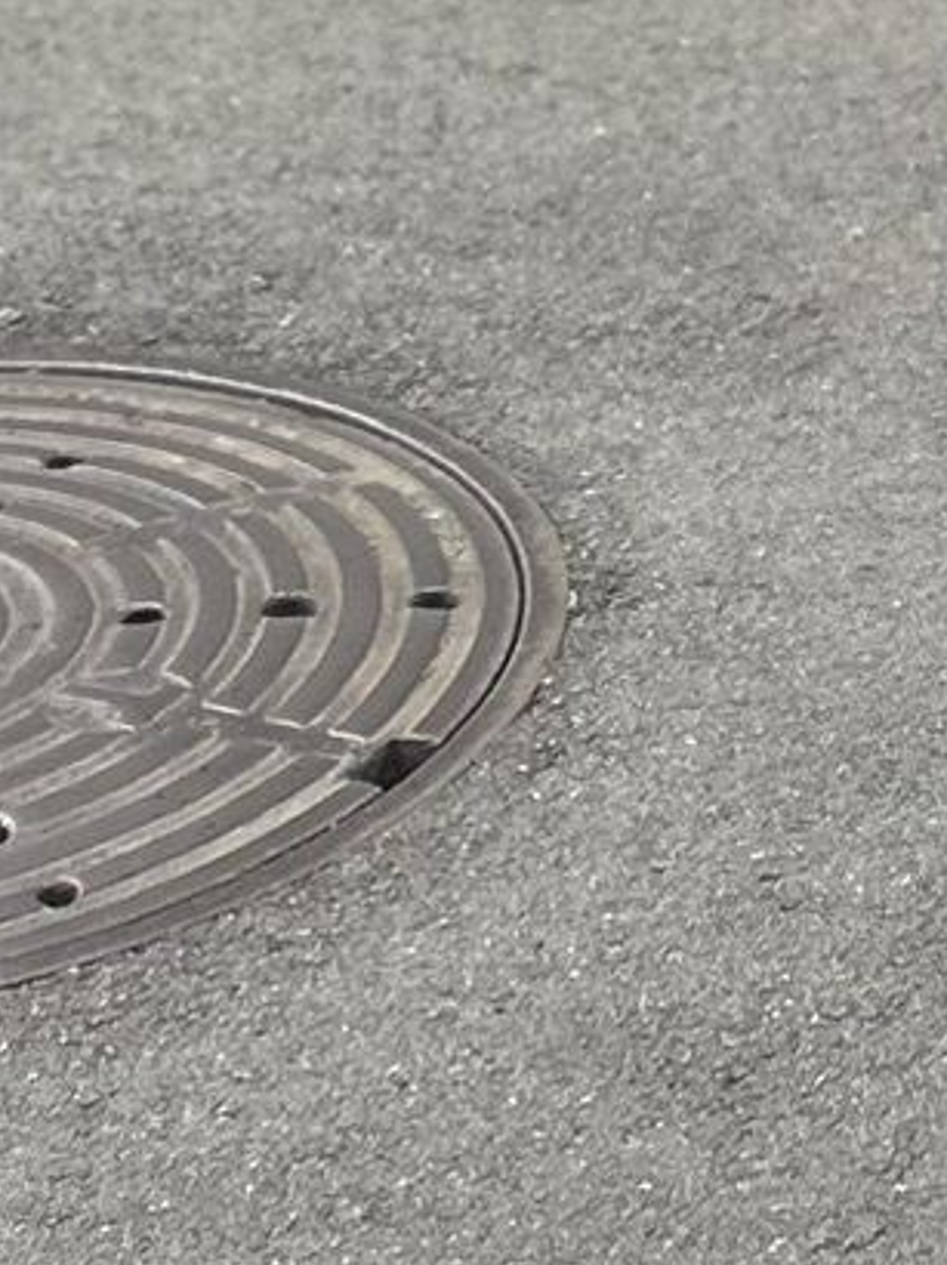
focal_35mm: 130
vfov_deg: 12.5
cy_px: -1589
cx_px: 2165
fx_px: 4747
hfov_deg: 10.1
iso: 40
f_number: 1.5
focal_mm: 5.7
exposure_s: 1/216
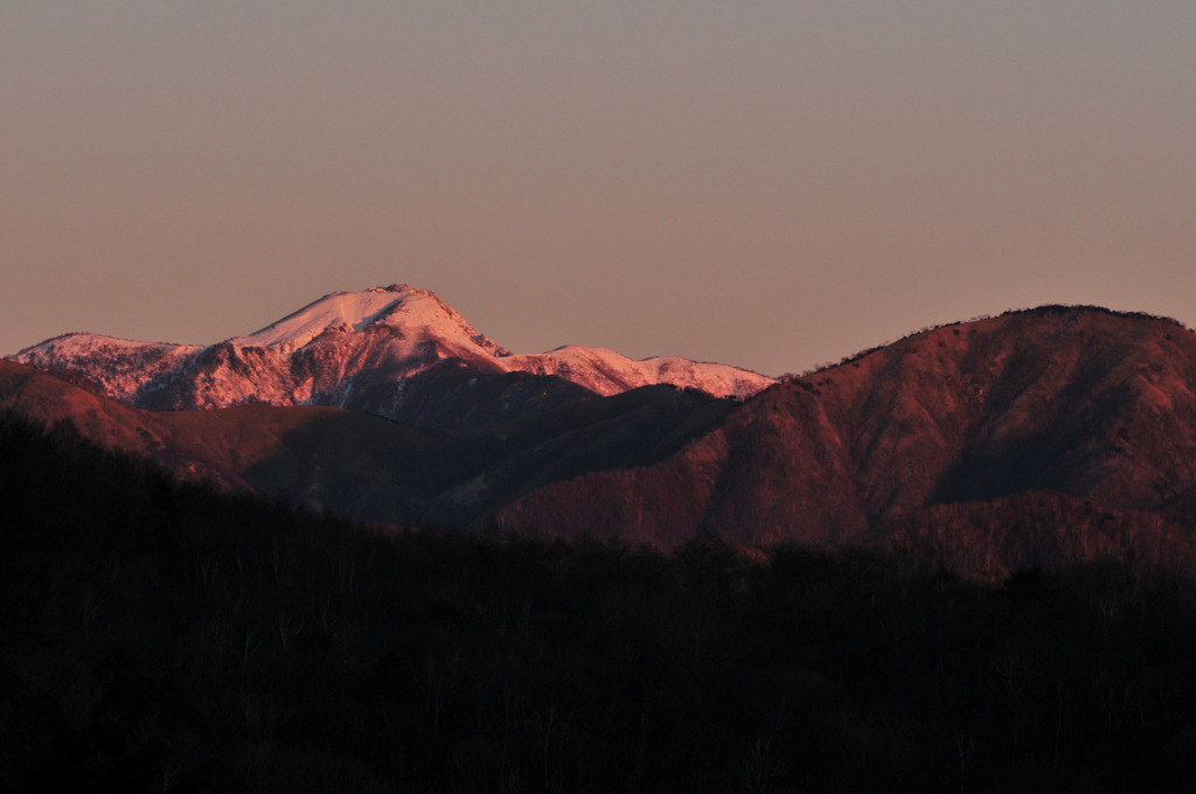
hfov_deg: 6.9
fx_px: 9954
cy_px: 397
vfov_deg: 4.6
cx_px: 598
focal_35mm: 300
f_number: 7.1
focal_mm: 200
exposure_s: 1/100
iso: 200
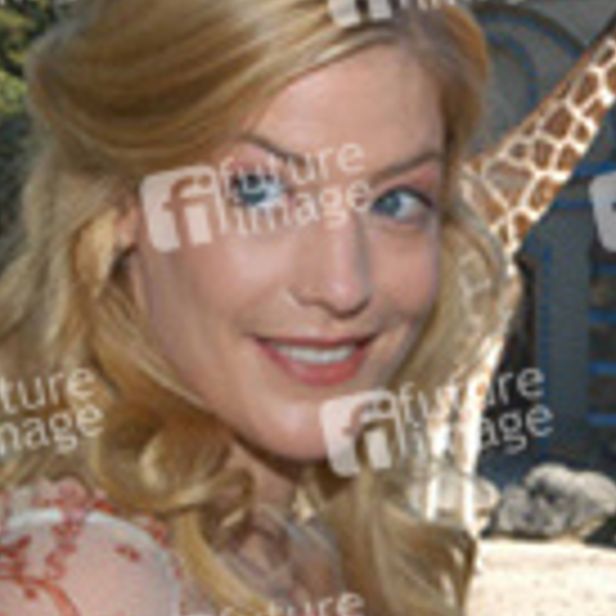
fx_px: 2879
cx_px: 767
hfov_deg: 11.9
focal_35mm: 143
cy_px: 310
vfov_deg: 12.2
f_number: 18
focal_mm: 34
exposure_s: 1/50
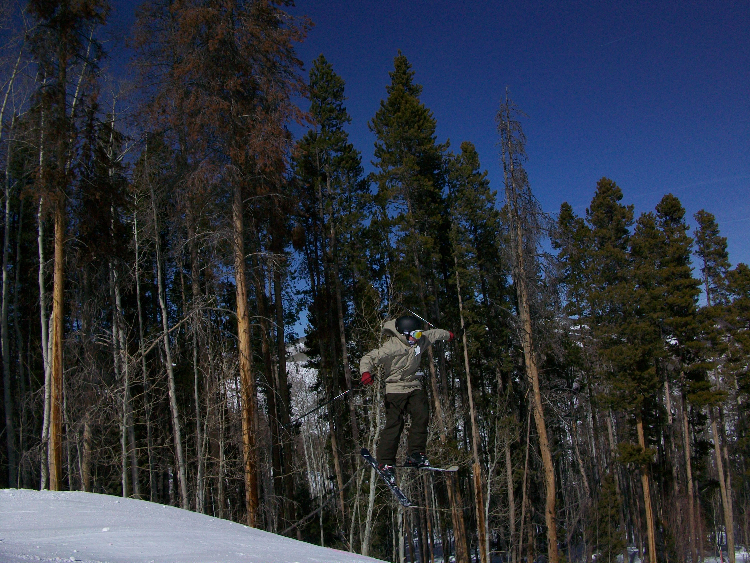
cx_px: 375
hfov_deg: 56.8
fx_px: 693
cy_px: 282
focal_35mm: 32
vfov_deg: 44.2
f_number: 5.5
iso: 64
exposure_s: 1/1000
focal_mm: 5.7
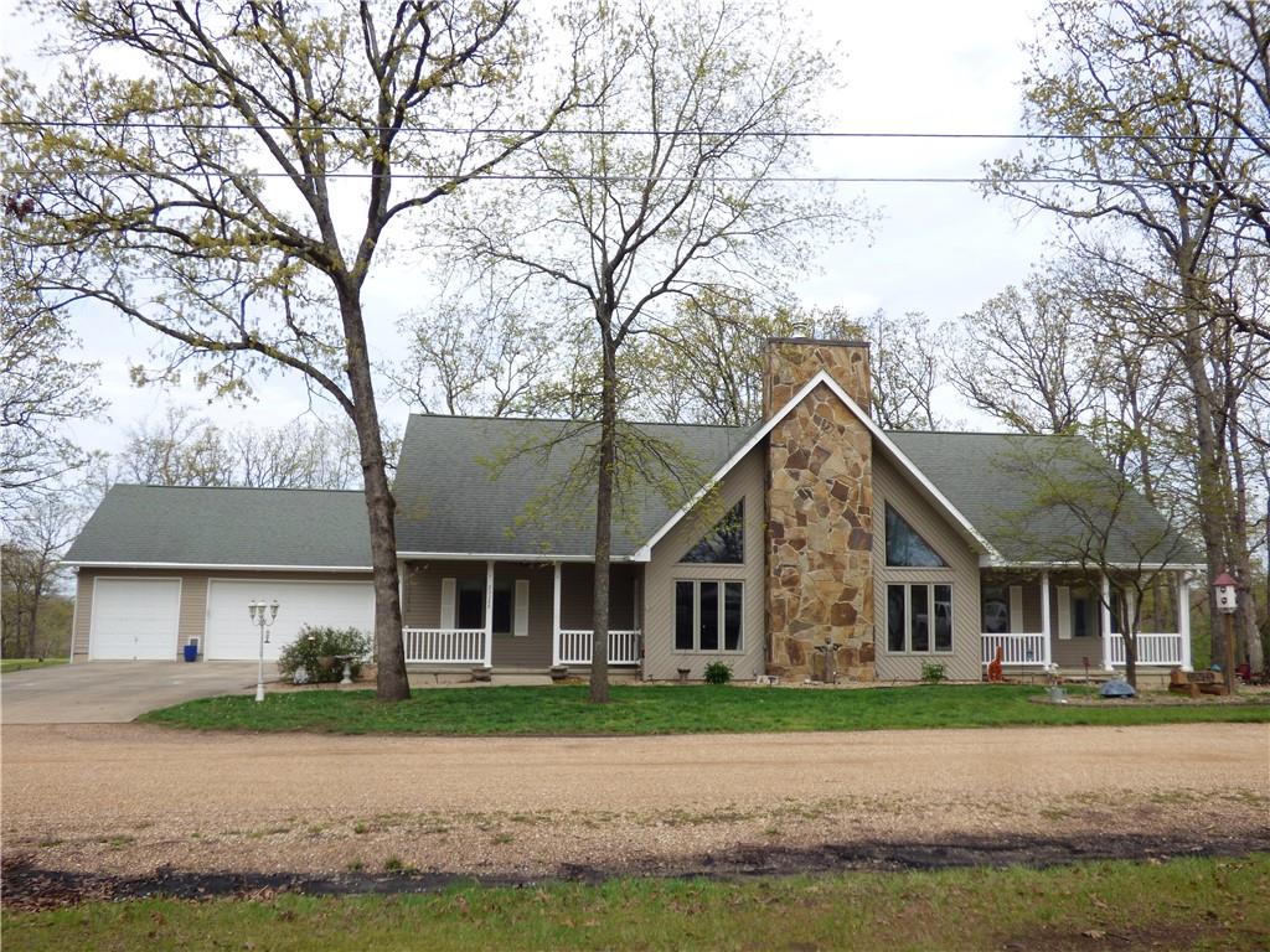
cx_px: 635
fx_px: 1027
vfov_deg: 49.7
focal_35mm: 28
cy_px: 476
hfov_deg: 63.4
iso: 100
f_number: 3.2
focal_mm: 5.04
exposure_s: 1/800
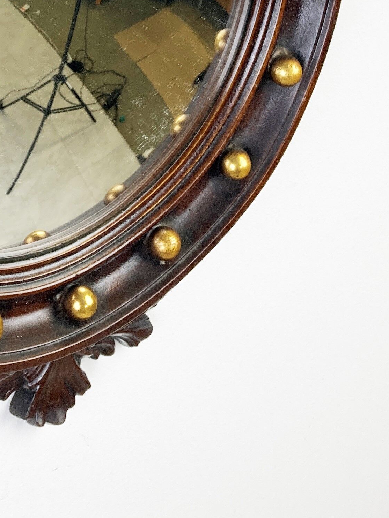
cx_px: 46
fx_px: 1139
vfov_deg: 23.2
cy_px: -126
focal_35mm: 76
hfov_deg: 19.1
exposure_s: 1/100
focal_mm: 3.99
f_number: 1.8
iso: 25
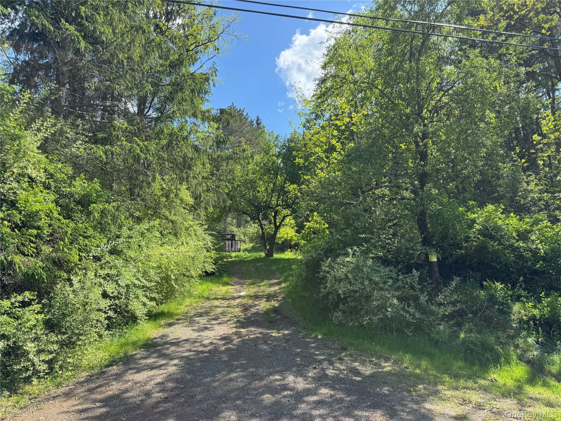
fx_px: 389
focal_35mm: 24
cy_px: 210
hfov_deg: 71.6
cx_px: 280
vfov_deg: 56.8
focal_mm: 6.76
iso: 80
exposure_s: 1/1560
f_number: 1.78
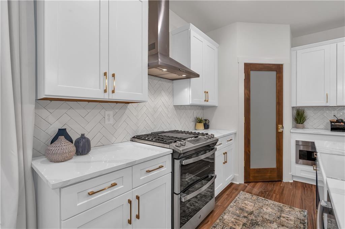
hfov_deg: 96.8
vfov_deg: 73.7
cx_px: 172
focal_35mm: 16
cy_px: 114
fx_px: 153
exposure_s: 1/5
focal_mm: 16
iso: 200
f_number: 10
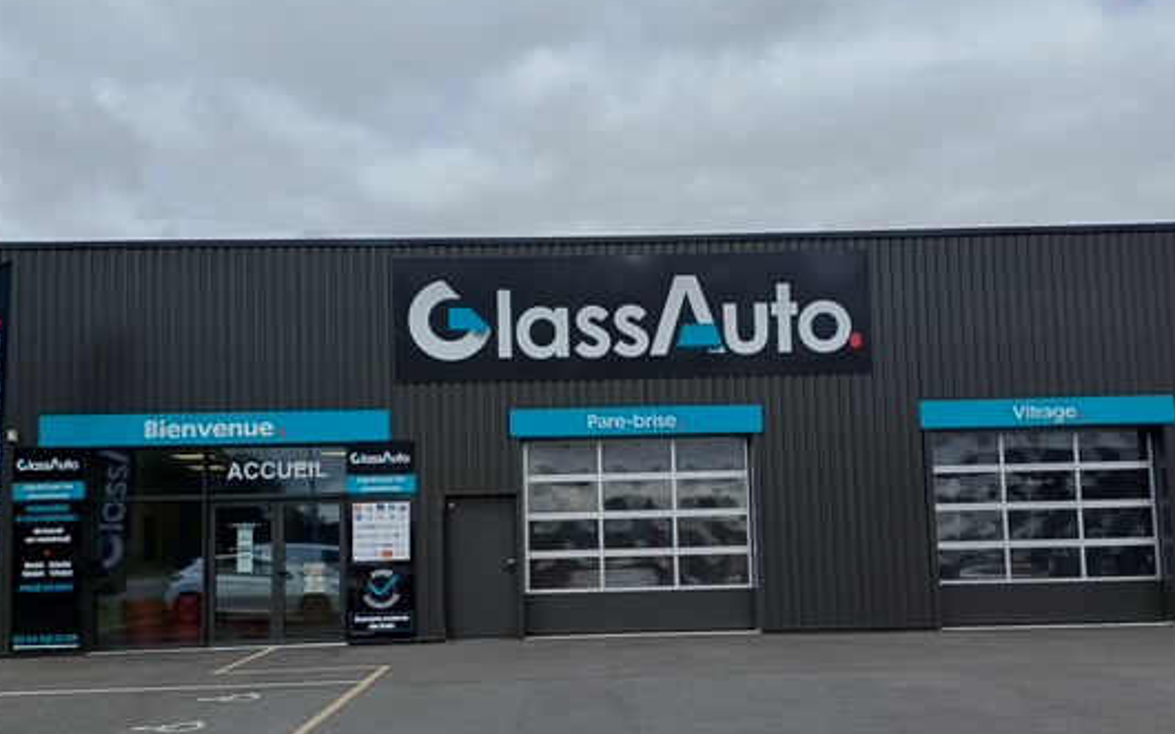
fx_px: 1025
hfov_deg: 59.7
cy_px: 450
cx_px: 605
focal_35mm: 32
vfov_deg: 39.2
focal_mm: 4.65
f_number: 1.8
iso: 50
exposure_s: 1/898
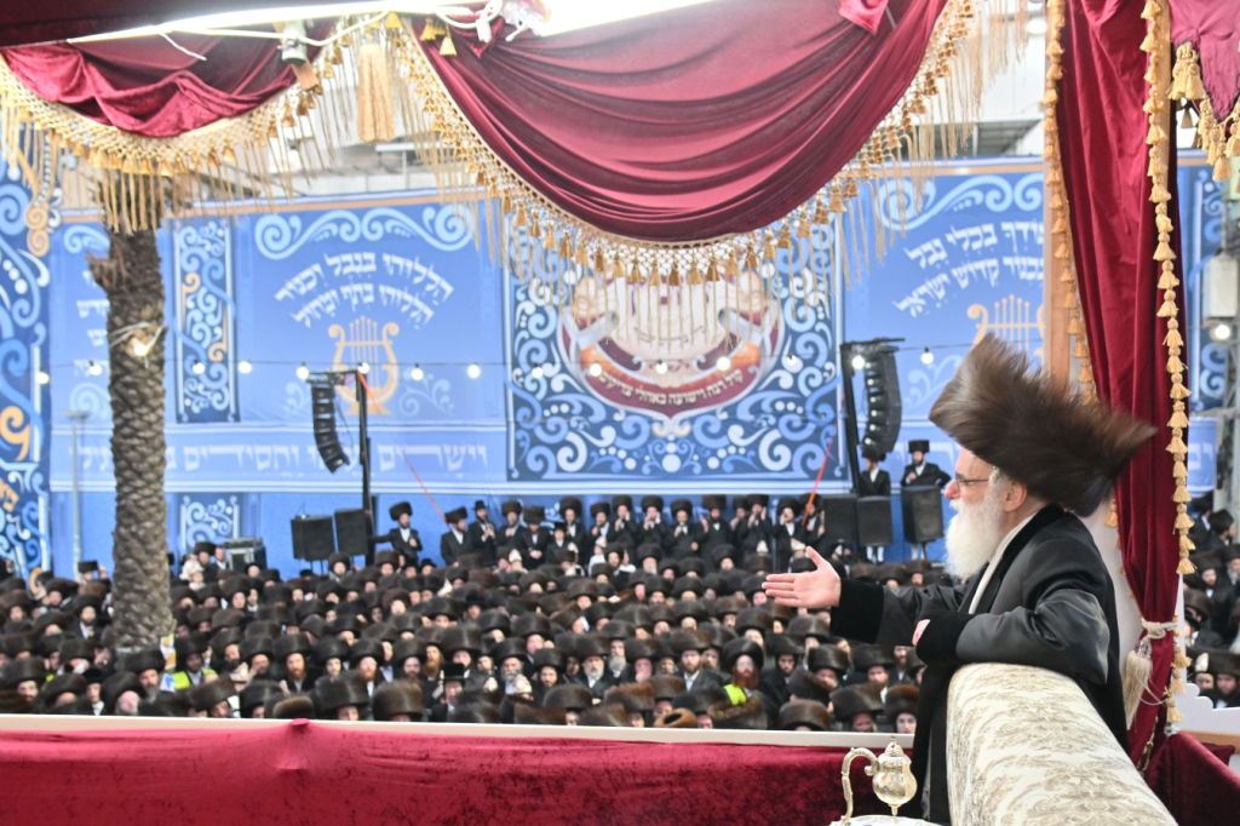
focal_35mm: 36
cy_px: 413
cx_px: 620
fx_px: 1240
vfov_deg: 36.8
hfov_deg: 53.1
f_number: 4
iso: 640
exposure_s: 1/200
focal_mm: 24
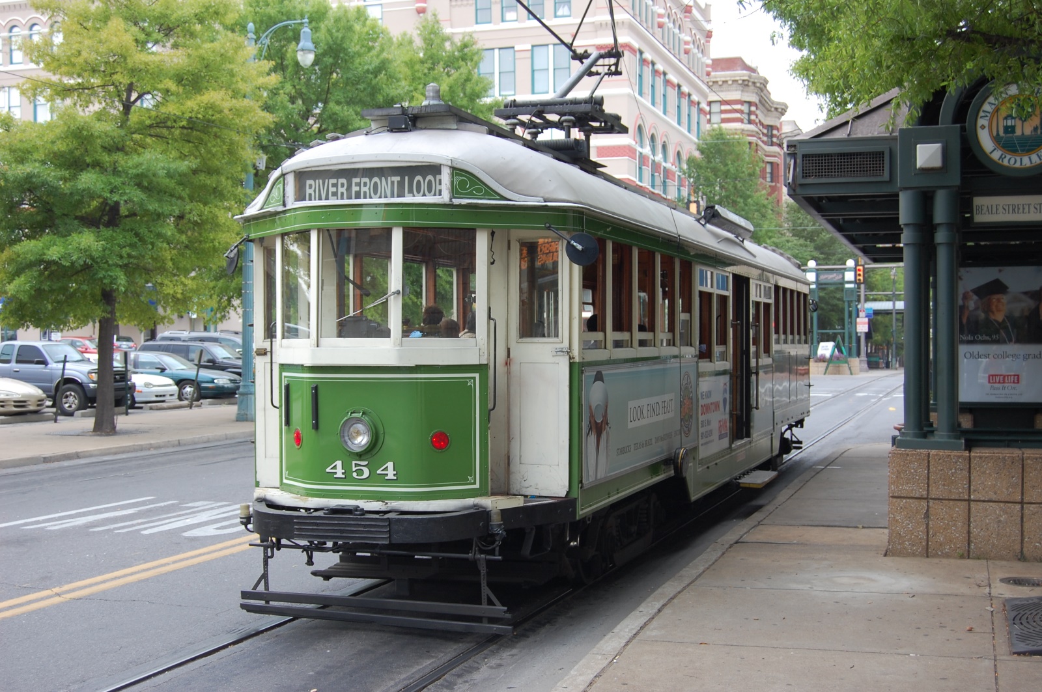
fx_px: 1388
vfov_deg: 28.0
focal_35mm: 48
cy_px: 346
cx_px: 521
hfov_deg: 41.2
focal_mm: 32
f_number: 5.6
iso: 200
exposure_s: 1/125
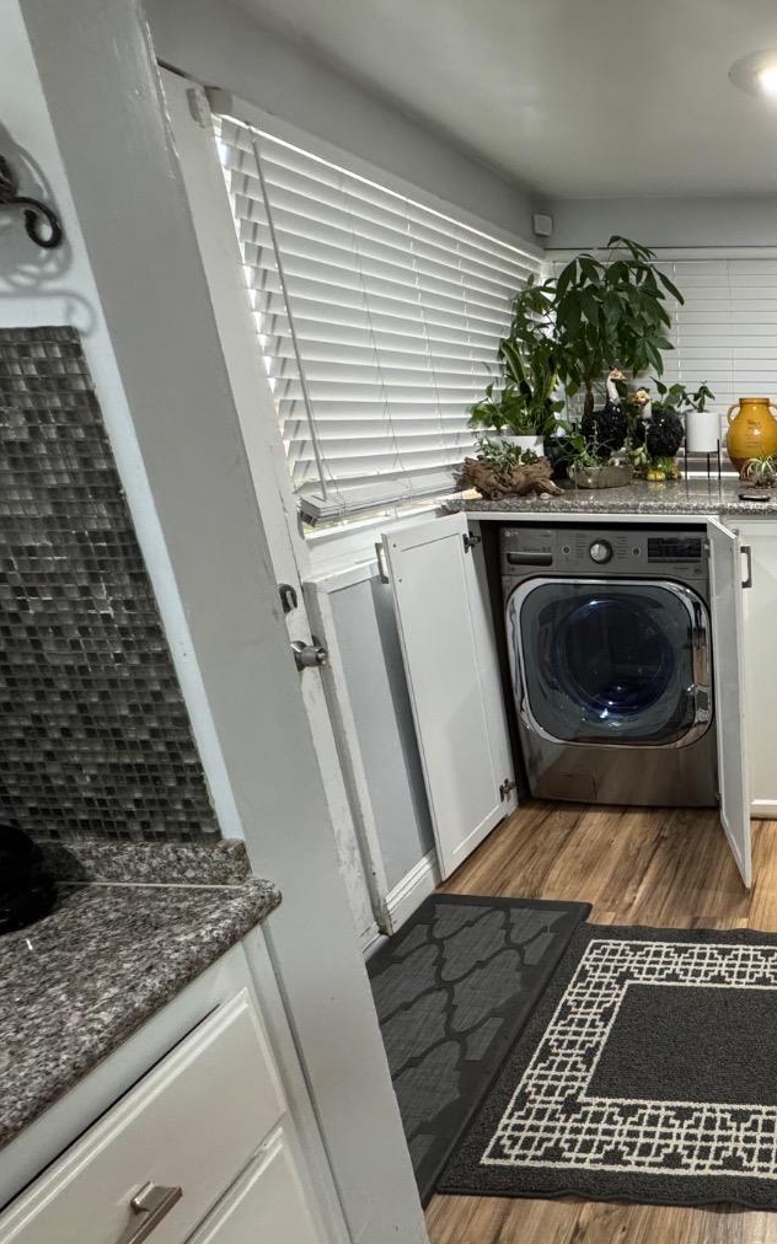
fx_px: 746
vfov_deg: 79.7
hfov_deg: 44.7
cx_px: 813
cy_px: 636
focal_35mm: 22
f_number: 2.2
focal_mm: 2.22
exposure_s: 1/60
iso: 400
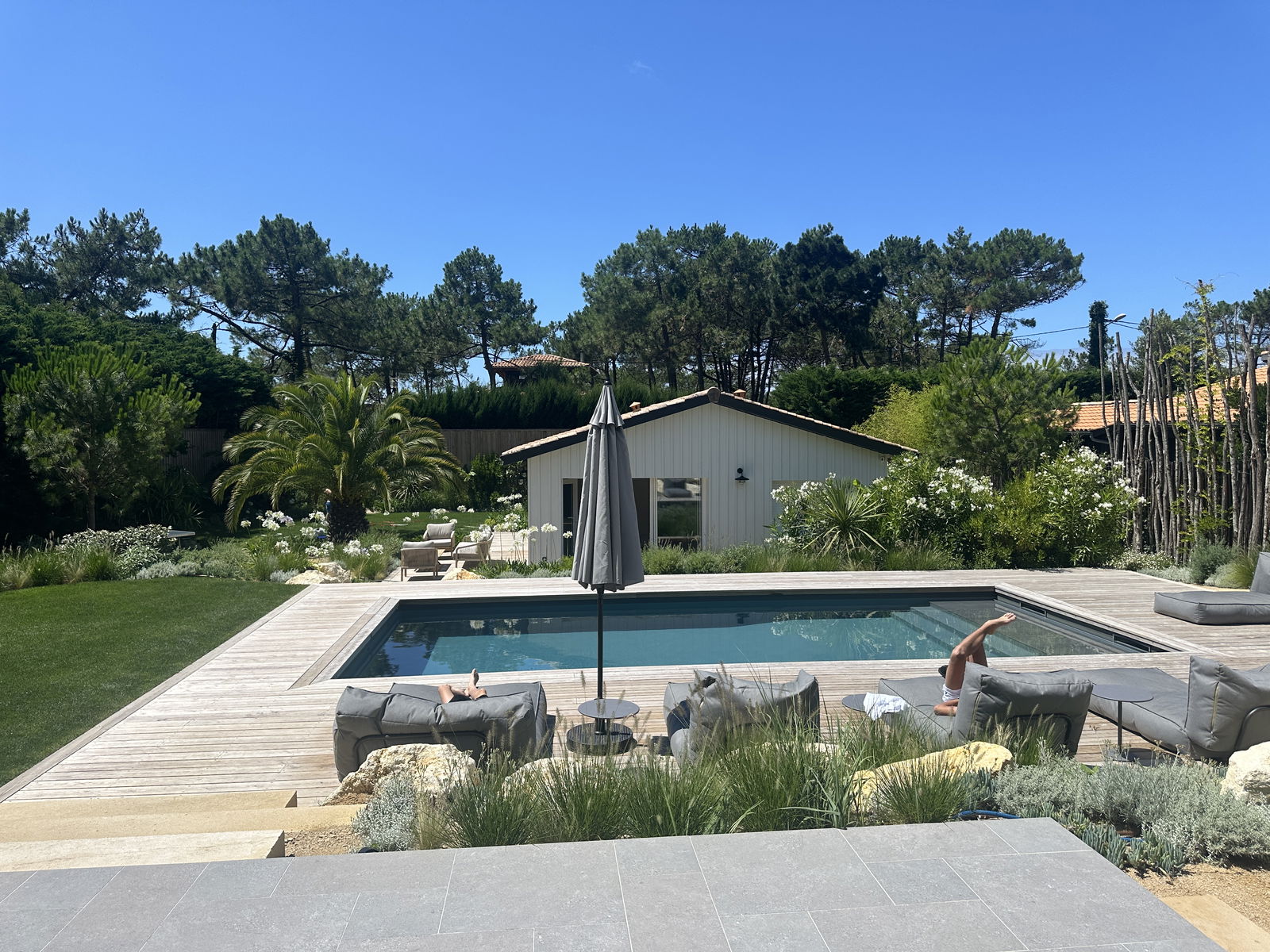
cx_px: 635
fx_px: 881
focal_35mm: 24
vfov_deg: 56.8
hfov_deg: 71.6
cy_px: 476
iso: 80
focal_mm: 6.86
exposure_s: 1/5525
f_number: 1.78
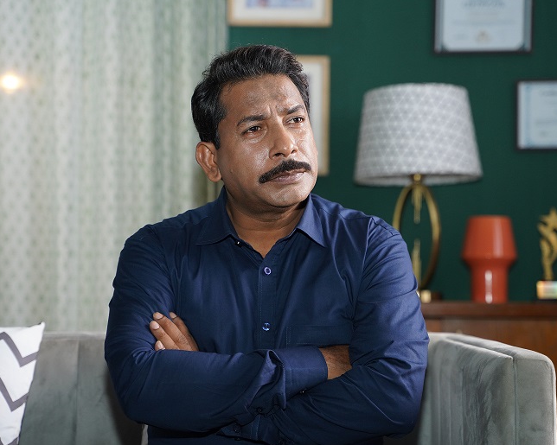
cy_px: 223
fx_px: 1236
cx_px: 281
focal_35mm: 75
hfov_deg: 25.4
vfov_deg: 20.4
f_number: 3.5
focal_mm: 66
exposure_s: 1/100
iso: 1600
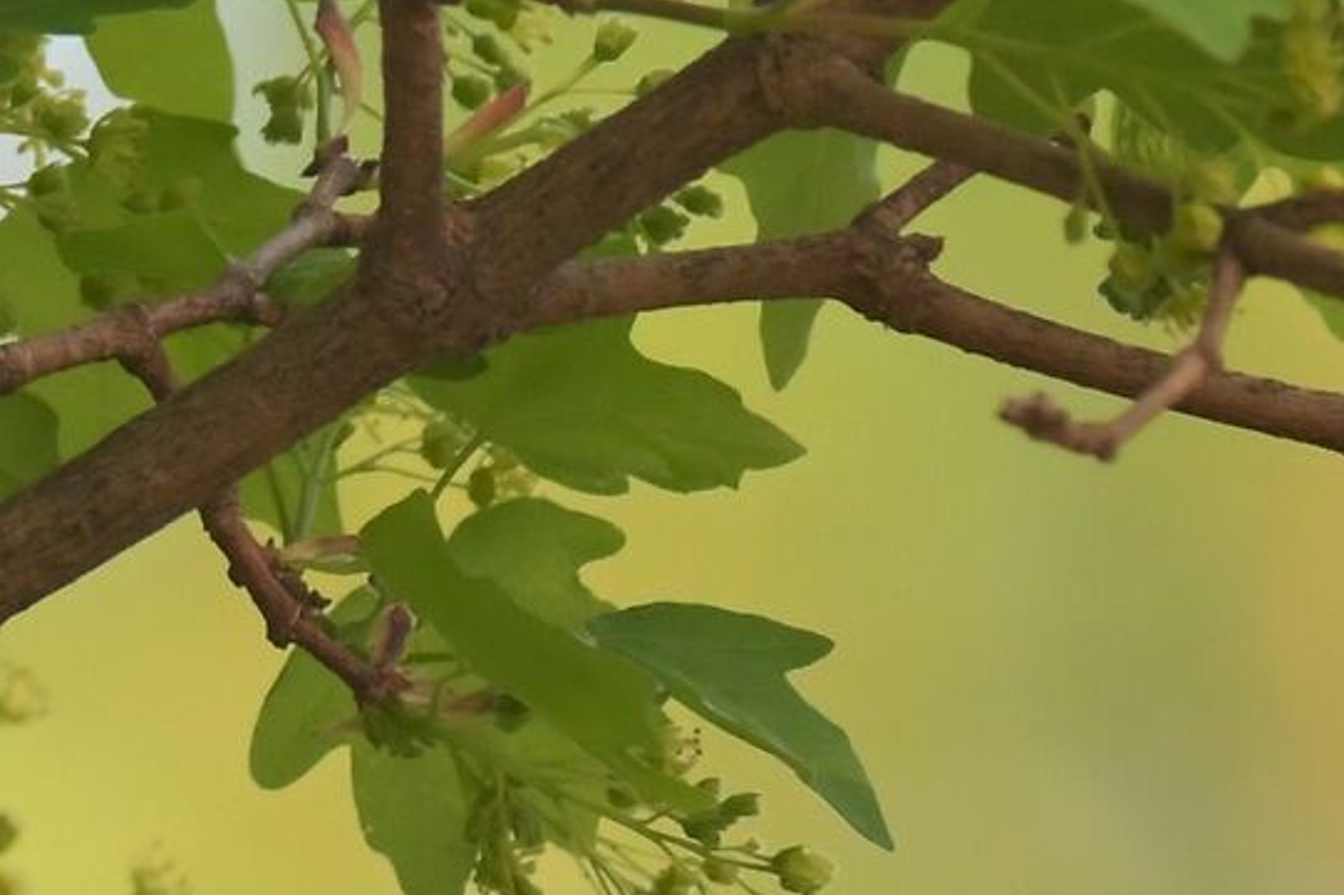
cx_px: -1034
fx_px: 148645
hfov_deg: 0.5
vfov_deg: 0.3
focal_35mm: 3983
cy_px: 243
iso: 900
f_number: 5
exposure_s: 1/2500
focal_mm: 600
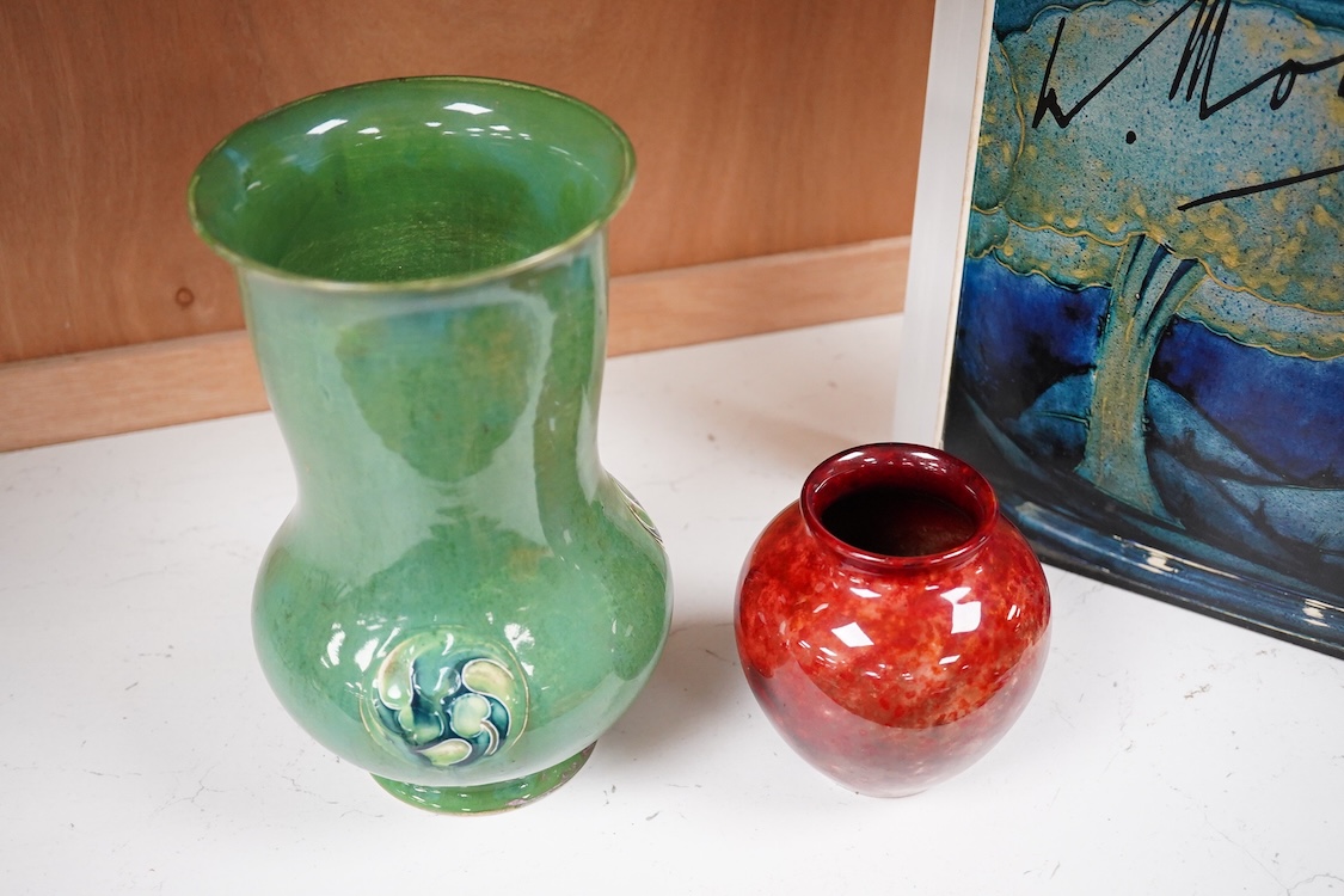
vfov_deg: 29.9
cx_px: 672
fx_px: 1680
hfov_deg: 43.6
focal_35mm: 45
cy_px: 448
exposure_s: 1/250
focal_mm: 30
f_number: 5.6
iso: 3200
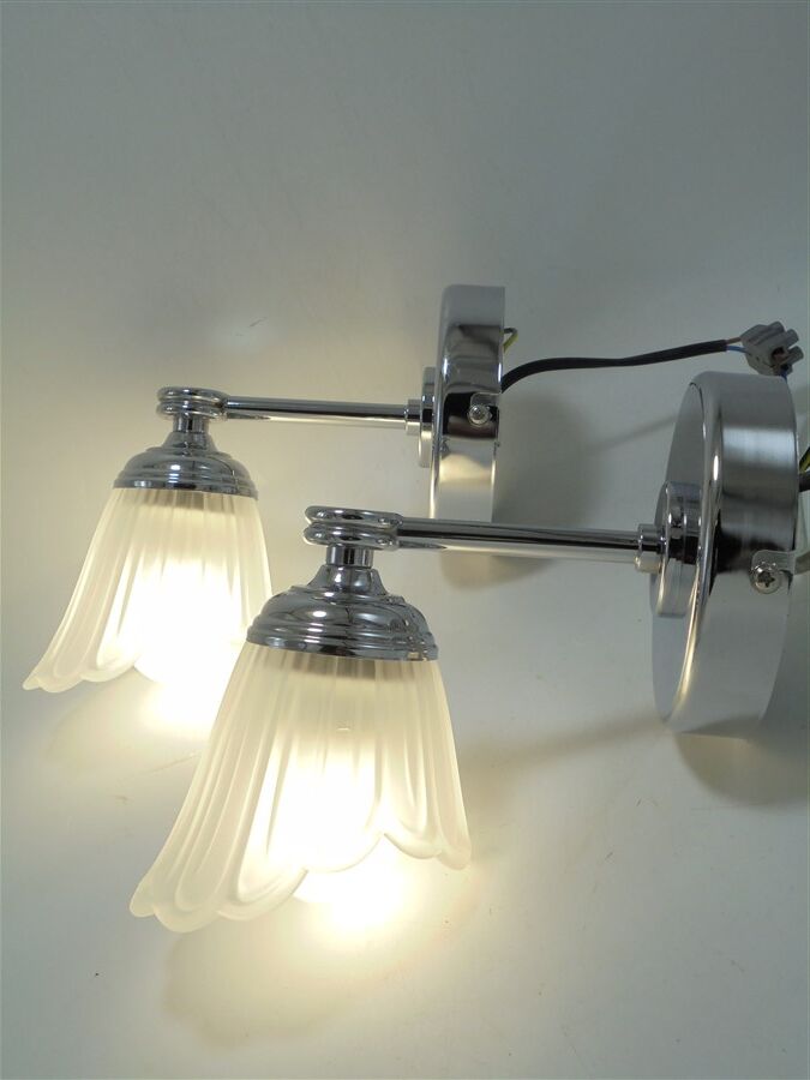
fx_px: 1529
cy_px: 540
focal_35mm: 49
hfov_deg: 29.7
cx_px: 405
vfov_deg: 38.9
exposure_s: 1/200
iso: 100
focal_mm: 8.9
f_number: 4.8
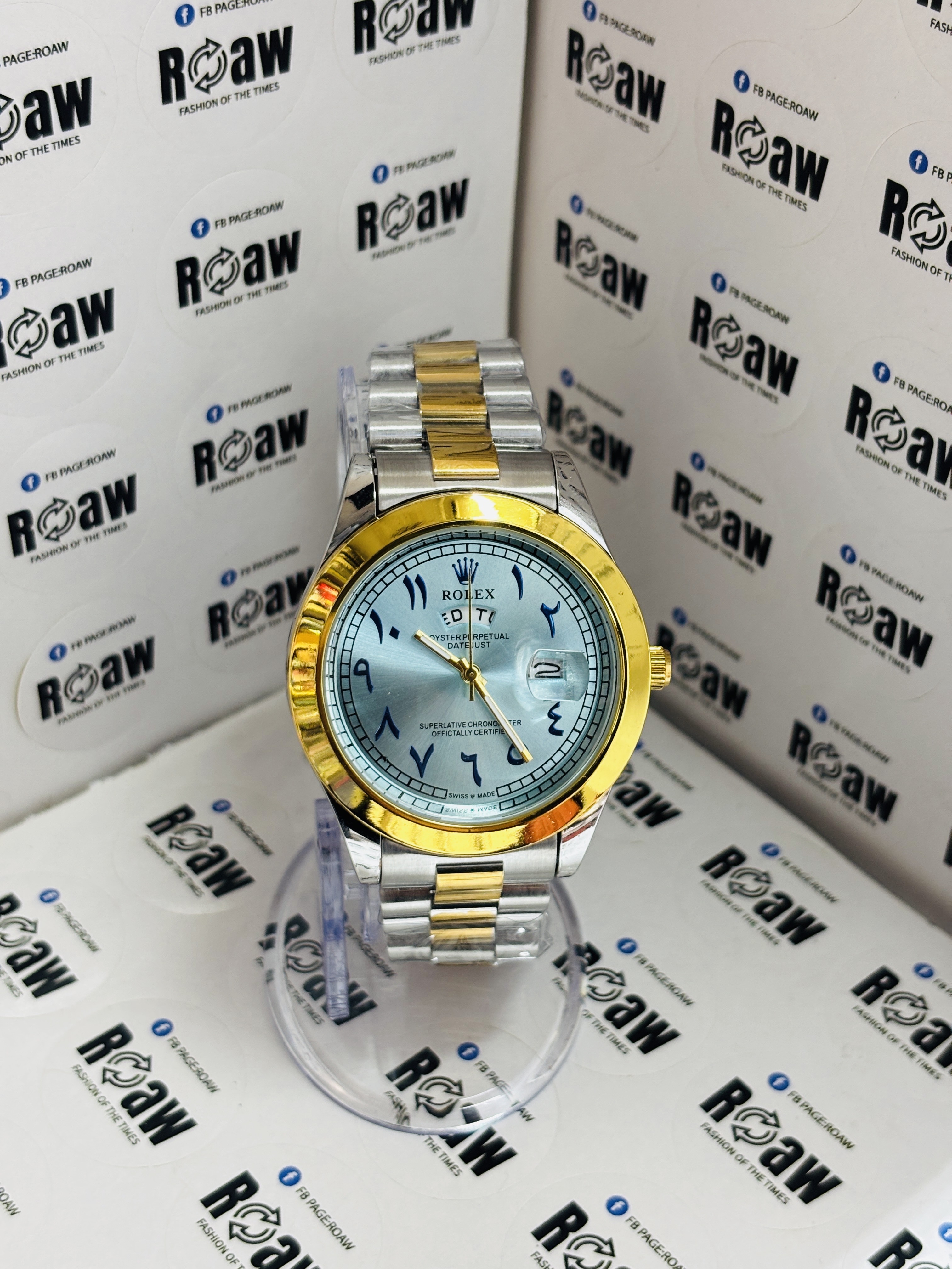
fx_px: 1907
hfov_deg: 28.0
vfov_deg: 36.8
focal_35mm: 52
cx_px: 476
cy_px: 634
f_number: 1.6
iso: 125
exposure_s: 1/50
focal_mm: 5.96
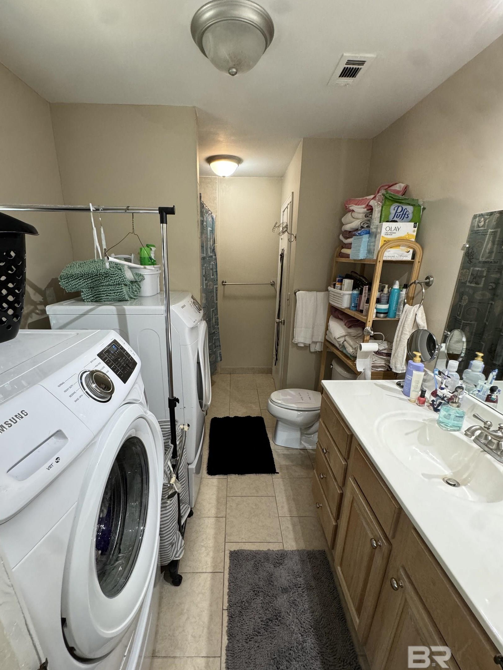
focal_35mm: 15
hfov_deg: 81.7
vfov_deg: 98.1
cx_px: 238
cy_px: 353
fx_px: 291
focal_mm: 2.22
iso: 250
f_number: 2.2
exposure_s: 1/60
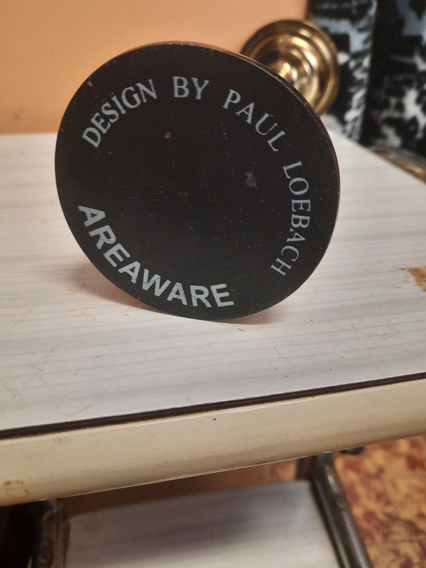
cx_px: 219
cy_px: 274
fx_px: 427
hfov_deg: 53.1
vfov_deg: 67.3
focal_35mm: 26
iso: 400
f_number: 2
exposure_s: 1/50
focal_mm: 4.6
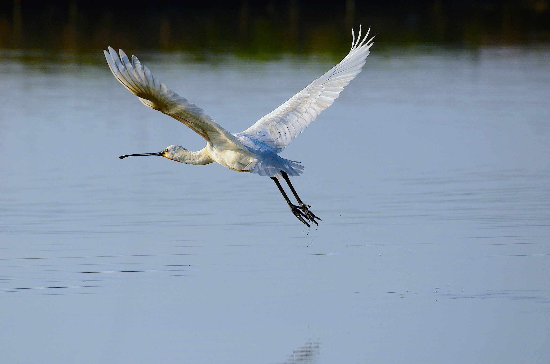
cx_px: 275
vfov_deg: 1.9
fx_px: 10977
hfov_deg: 2.9
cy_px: 182
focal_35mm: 720
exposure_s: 1/4000
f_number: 8
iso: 800
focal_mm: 480
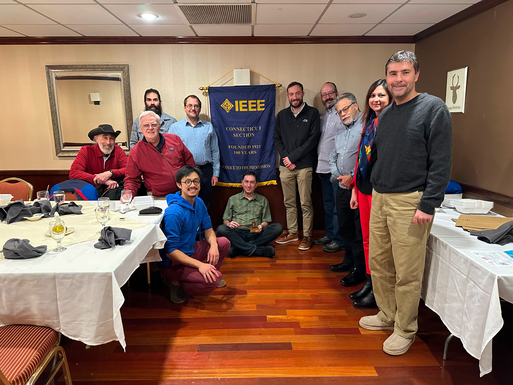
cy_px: 192
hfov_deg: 71.6
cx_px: 256
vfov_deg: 56.8
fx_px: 356
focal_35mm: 24
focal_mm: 6.86
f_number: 1.78
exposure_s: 1/60
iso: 640
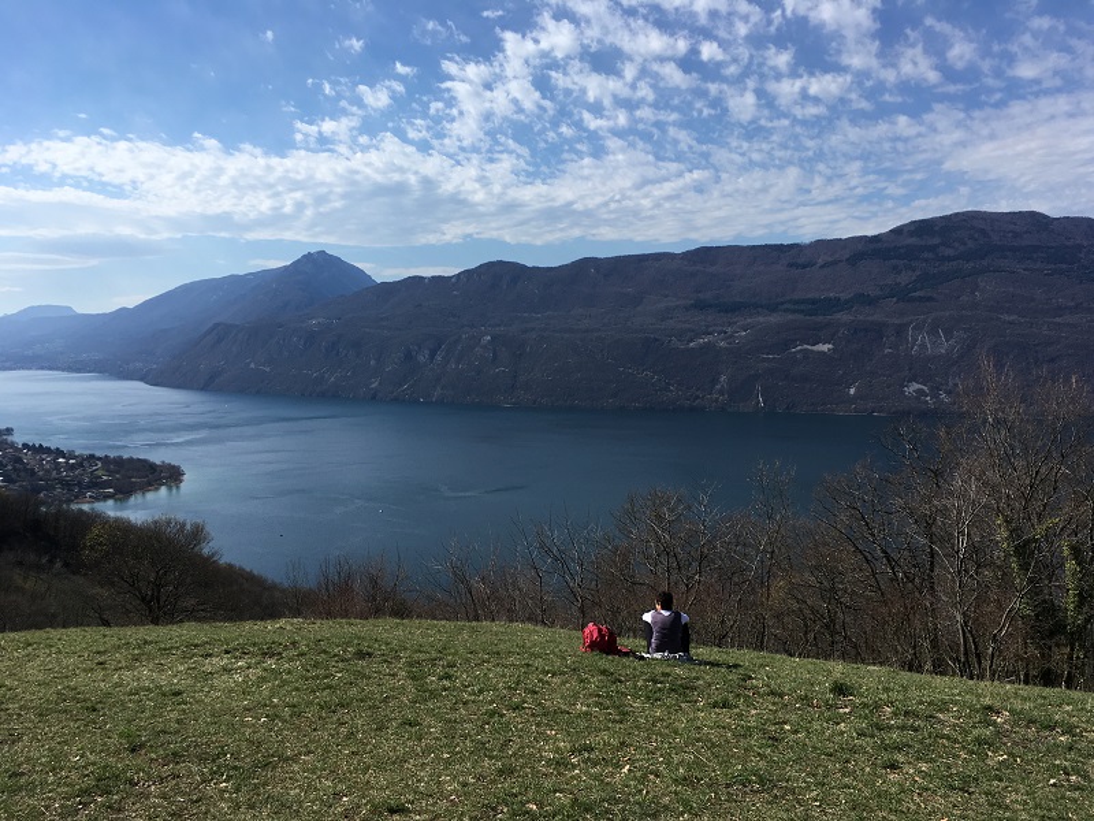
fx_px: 917
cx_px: 547
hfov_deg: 61.7
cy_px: 410
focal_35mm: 29
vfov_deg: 48.2
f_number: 2.2
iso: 25
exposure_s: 1/2198
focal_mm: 4.15
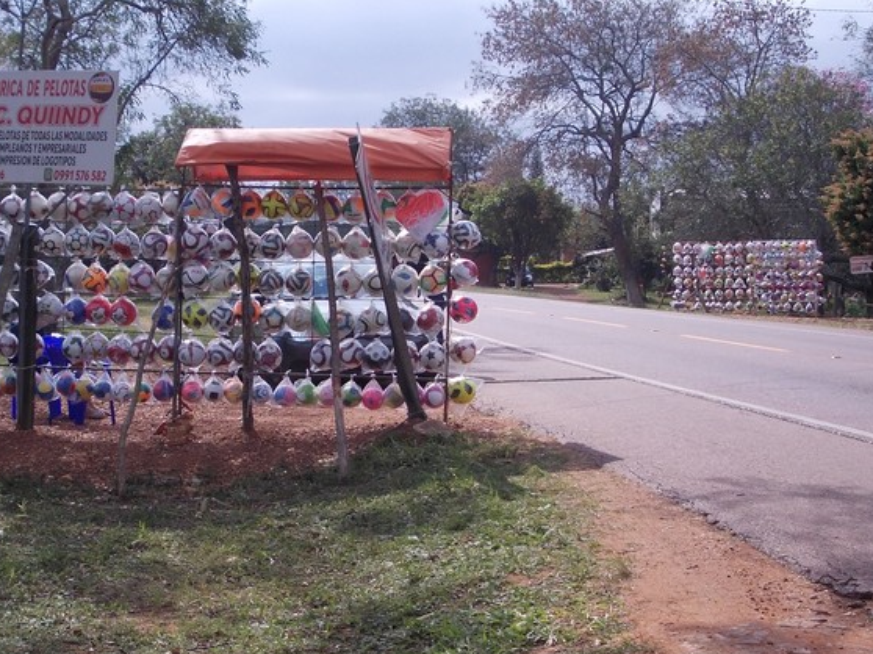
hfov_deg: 27.6
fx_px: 1765
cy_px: 346
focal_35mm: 70
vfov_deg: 21.0
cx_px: 304
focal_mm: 7.2
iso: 80
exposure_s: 1/200
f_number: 7.2
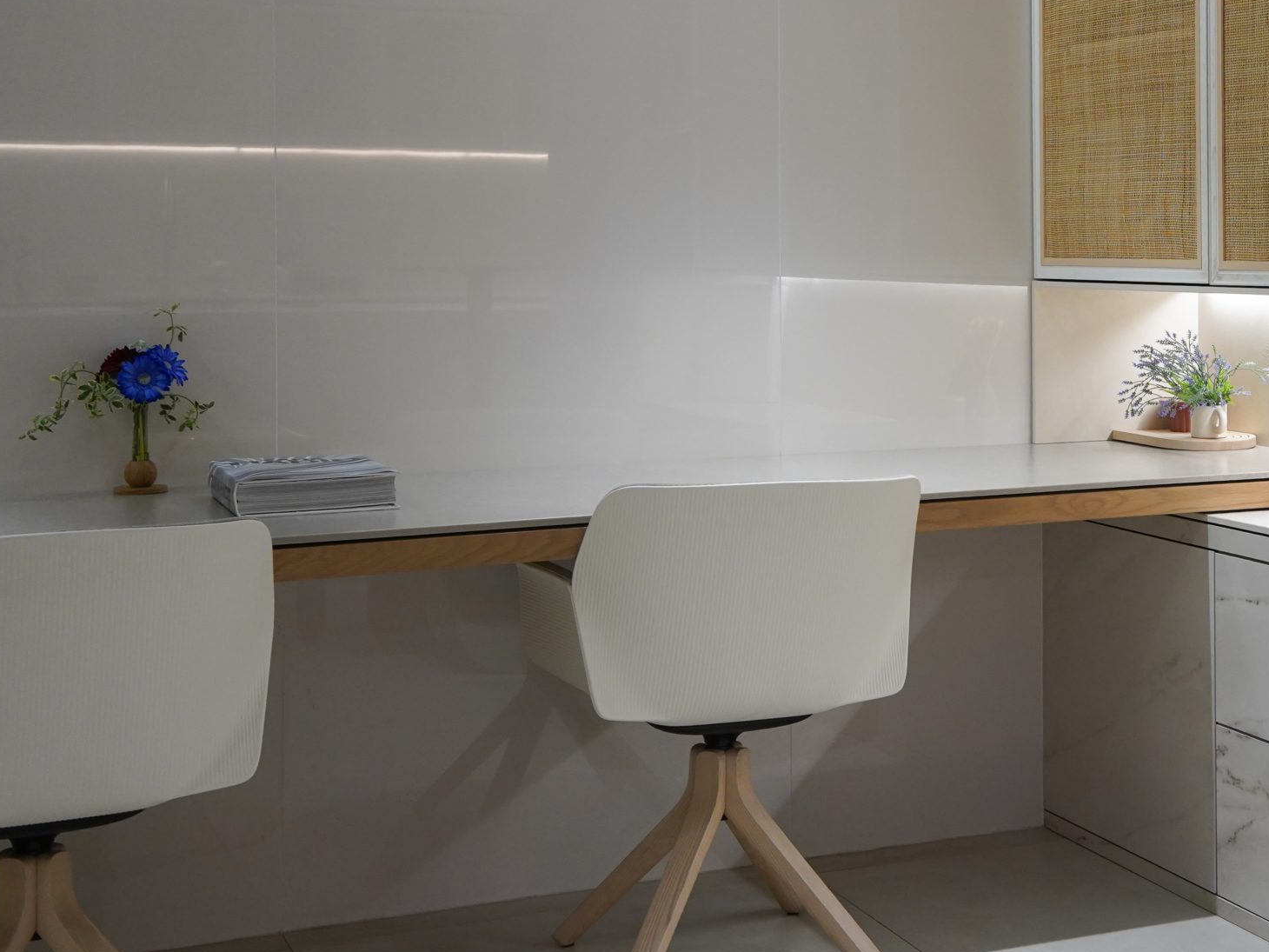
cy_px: 362
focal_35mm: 59
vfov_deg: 24.8
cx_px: 1078
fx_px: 2163
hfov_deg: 31.5
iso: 1600
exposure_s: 1/125
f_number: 5
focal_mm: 35
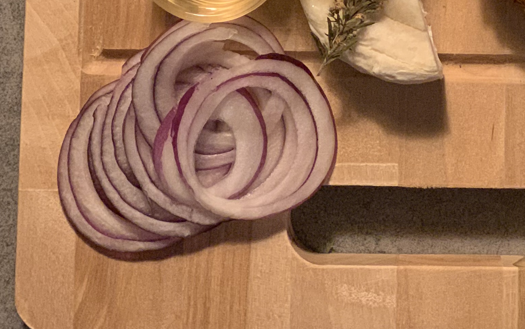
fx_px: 2061
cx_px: 462
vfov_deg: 8.6
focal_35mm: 144
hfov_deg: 14.4
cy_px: -347
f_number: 2.4
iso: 250
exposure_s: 1/50
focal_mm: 6
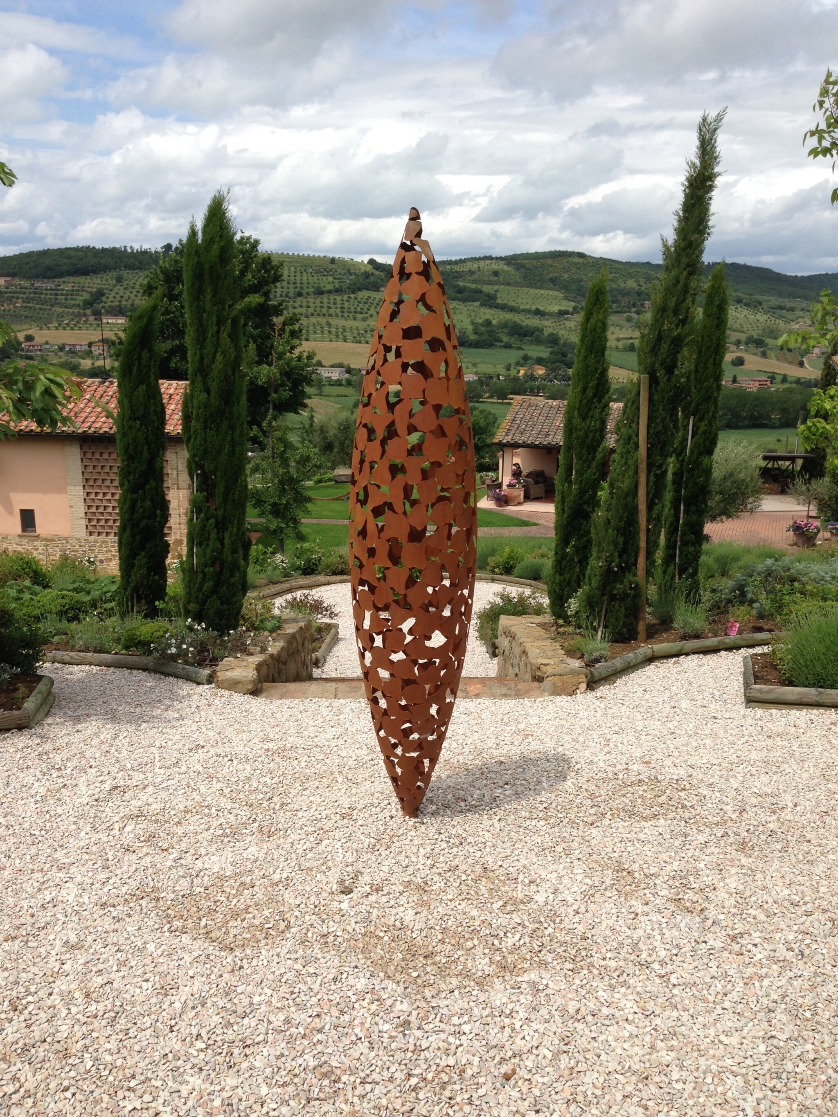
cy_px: 558
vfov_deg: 55.4
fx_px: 1065
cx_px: 419
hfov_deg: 42.9
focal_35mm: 33
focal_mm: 4.13
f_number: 2.4
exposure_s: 1/1938
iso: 50
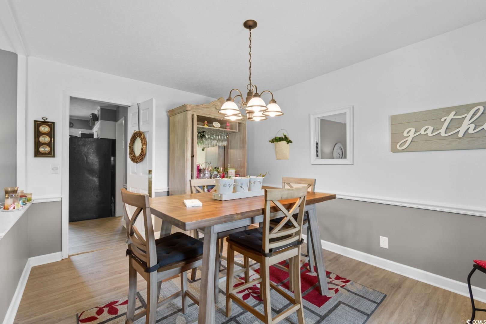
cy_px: 162
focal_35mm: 15
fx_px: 202
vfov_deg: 77.3
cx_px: 243
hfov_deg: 100.4
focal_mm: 10
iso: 100
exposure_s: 1.6
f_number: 4.5
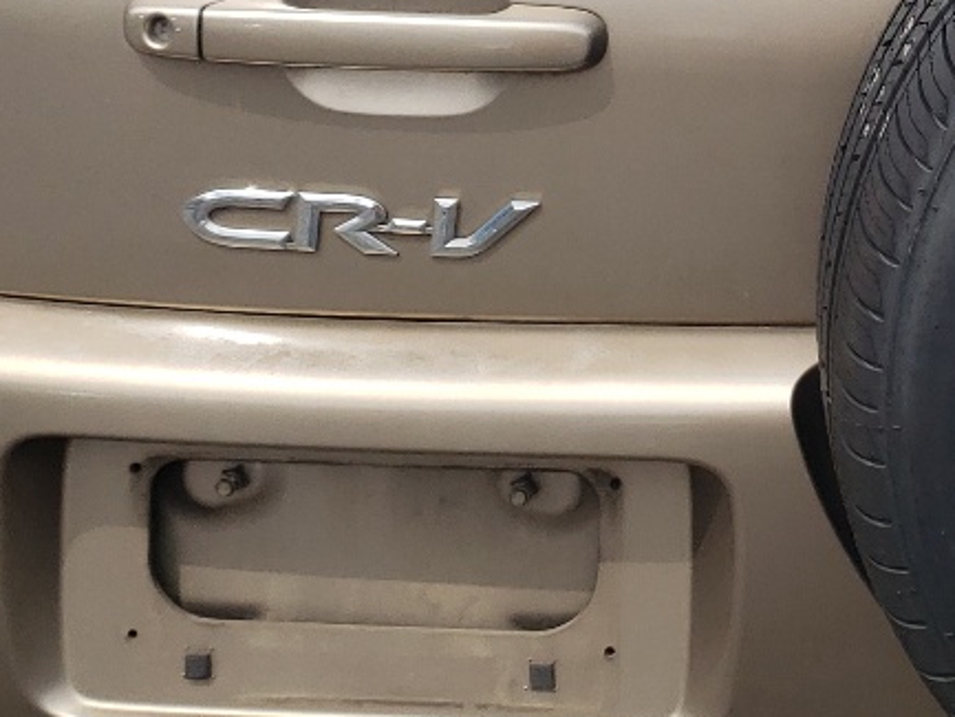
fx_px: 2649
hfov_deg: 19.7
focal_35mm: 96
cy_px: -15
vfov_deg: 15.1
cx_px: 986
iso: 50
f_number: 1.5
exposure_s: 1/2500
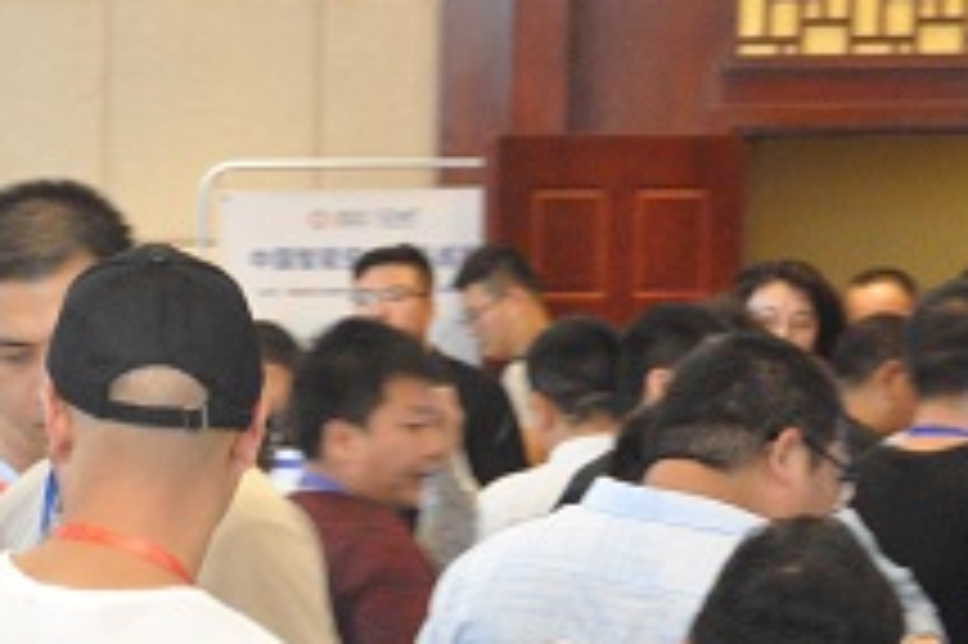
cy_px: 608
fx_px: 5803
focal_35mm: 216
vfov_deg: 6.3
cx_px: 63
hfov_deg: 9.5
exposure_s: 1/20
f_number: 5.3
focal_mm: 62
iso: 3200
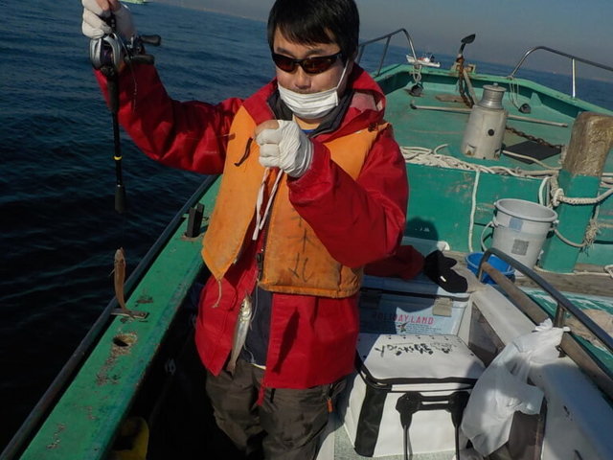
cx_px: 306
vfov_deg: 46.8
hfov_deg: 60.0
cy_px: 230
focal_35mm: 30
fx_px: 531
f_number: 6.6
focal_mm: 4.1
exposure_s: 1/1250
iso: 125
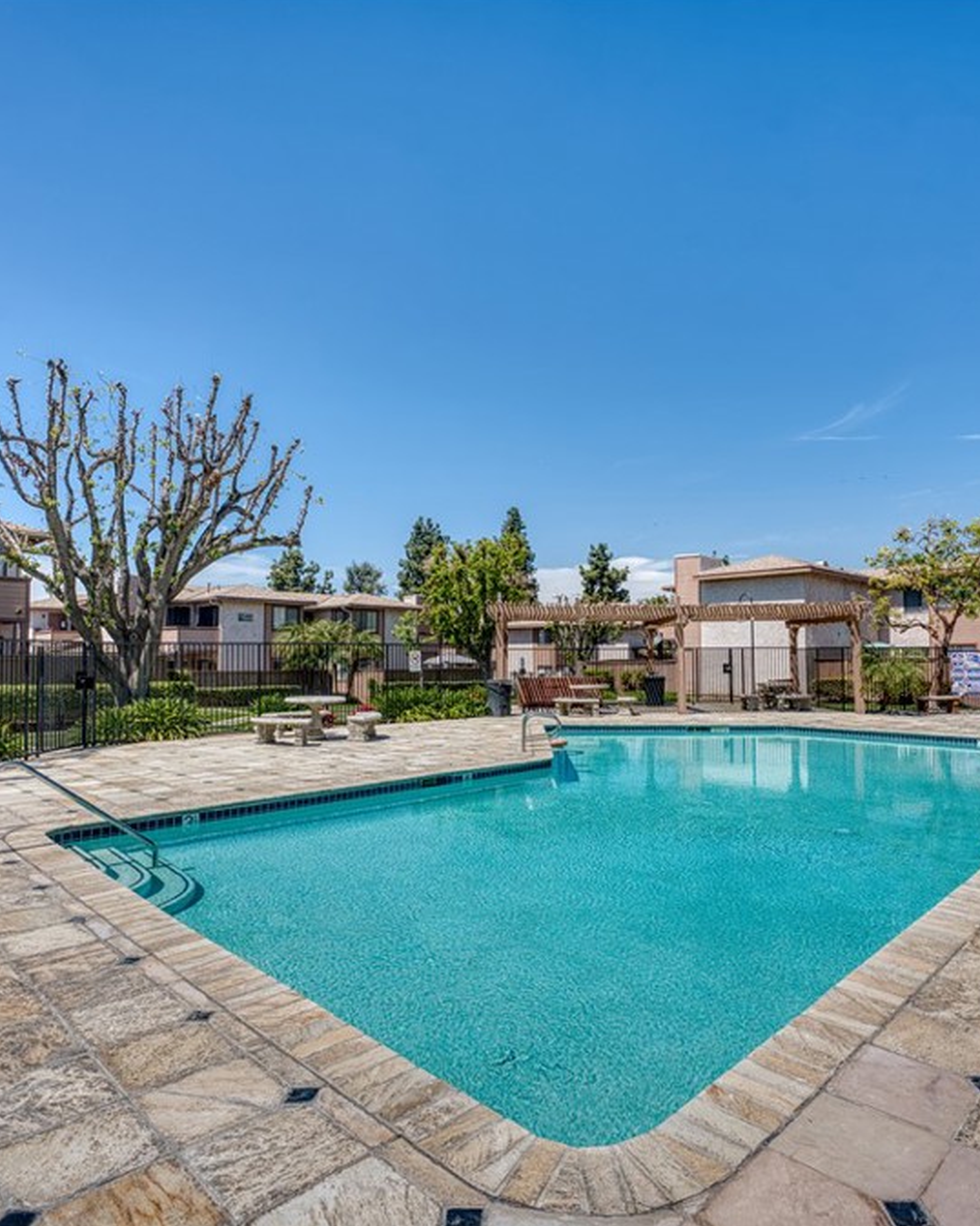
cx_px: 537
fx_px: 725
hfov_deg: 67.9
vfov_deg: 80.4
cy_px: 611
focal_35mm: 20
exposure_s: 1/320
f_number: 8
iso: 100
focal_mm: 14
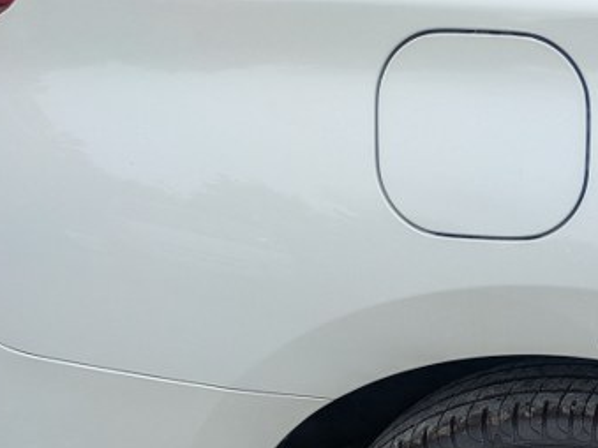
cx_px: 657
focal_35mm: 59
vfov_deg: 23.2
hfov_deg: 29.5
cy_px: 499
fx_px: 1019
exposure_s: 1/1513
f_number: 1.89
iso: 51
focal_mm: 5.43
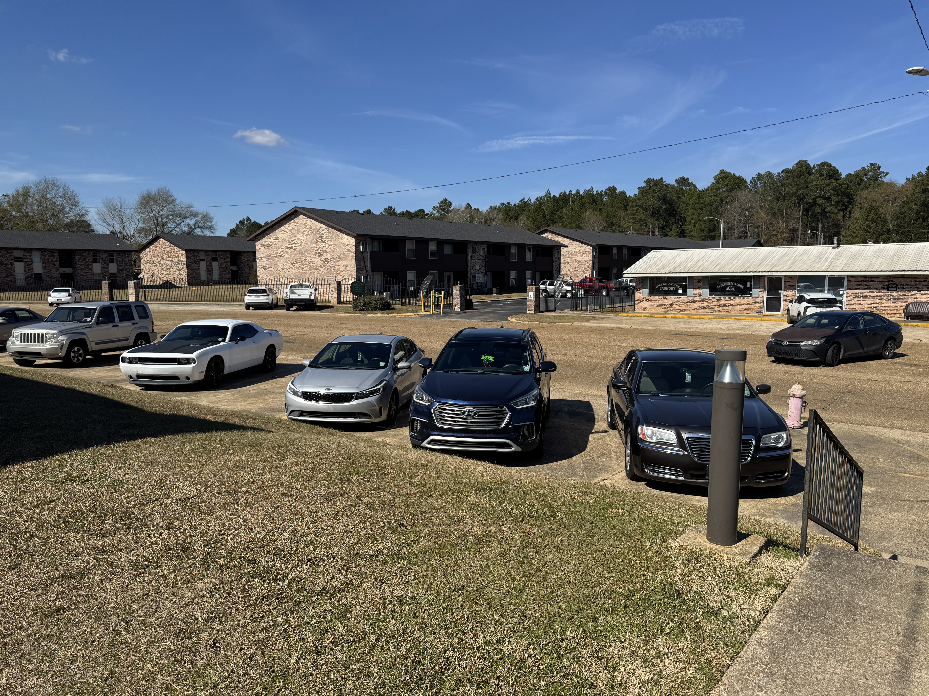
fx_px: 671
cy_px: 361
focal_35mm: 25
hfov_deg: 69.4
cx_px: 477
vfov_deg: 54.9
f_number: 1.78
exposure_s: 1/4950
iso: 80
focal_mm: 6.76
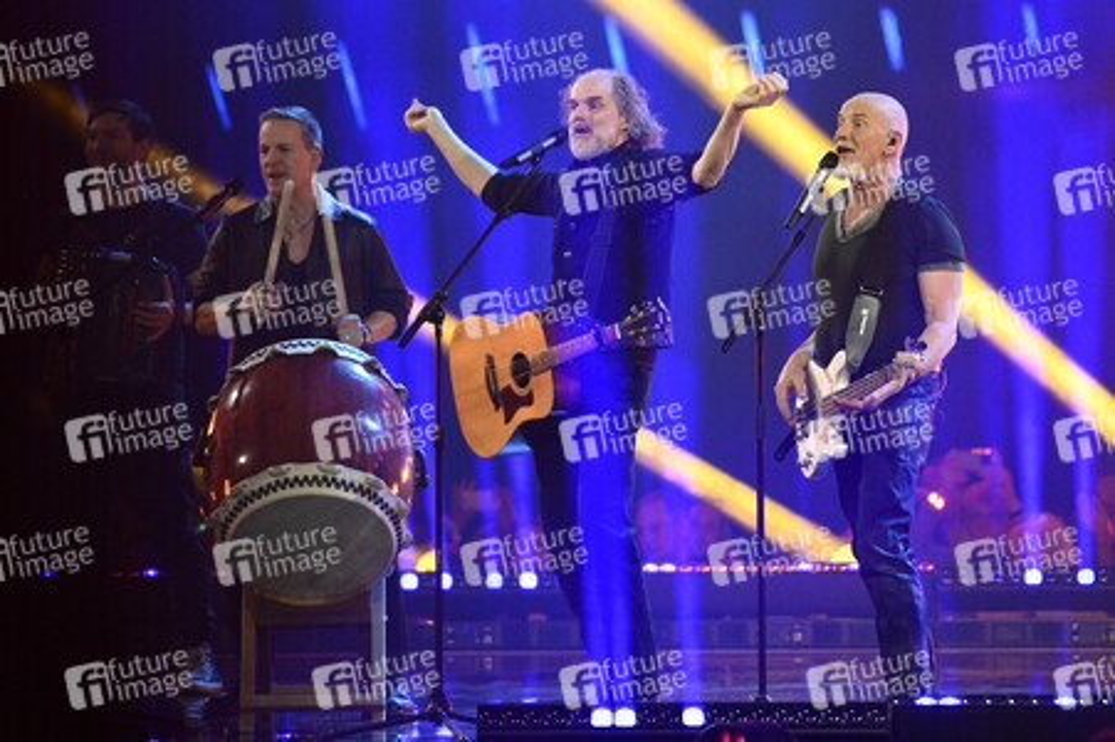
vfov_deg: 3.8
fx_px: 11142
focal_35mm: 360
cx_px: 558
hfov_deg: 5.7
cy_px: 371
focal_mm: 360
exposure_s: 1/200
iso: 12800
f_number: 5.6
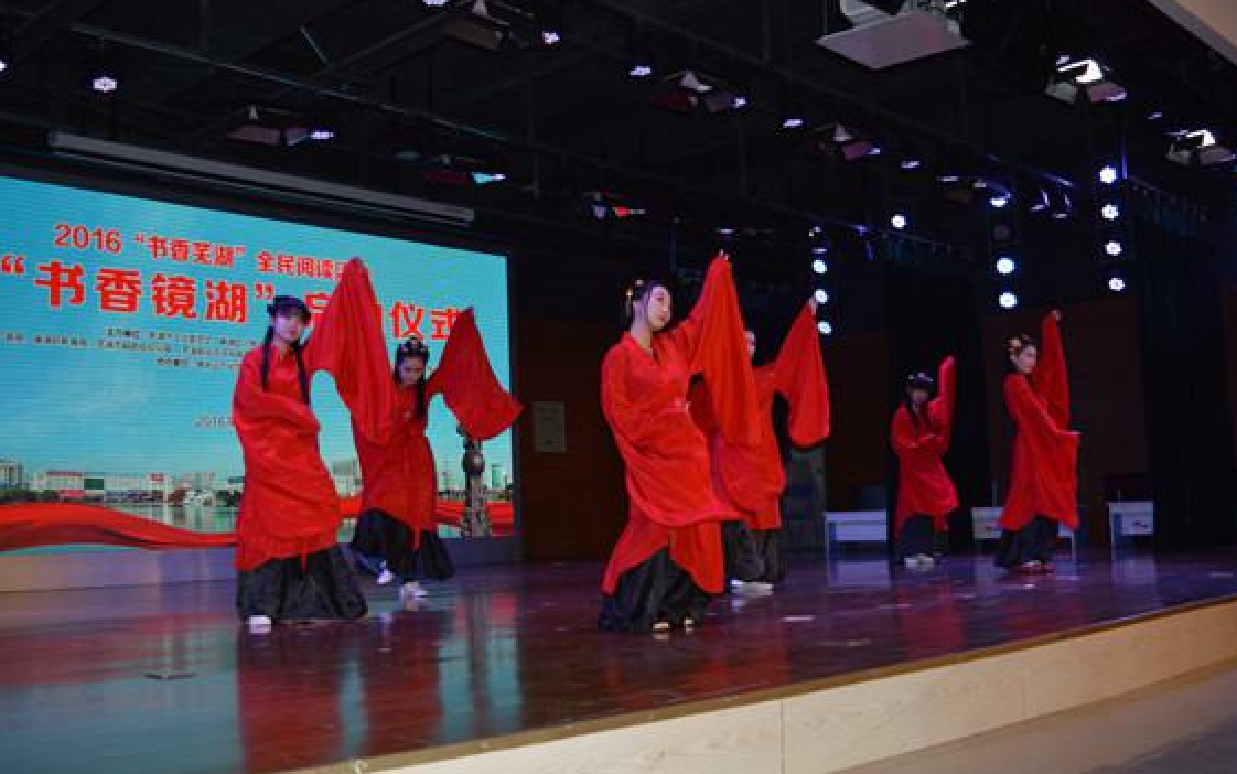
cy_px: 417
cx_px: 589
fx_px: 1266
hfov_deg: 52.1
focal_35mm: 38
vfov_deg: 34.0
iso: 100
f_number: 3.8
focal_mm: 23
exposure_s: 1/125
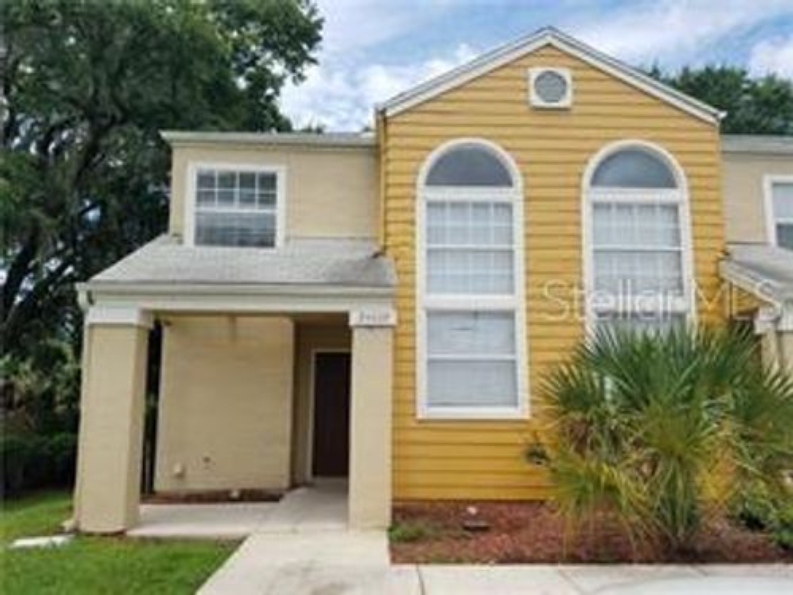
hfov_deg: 67.3
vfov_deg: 53.1
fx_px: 596
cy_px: 298
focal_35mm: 26
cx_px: 396
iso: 50
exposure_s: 1/2352
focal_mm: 4.2
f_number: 1.7
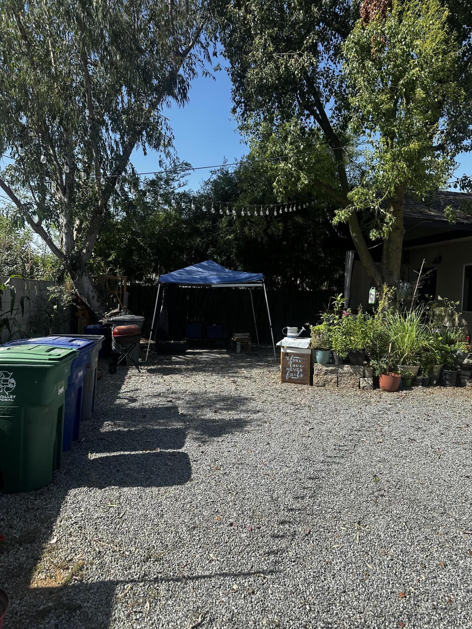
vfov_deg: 71.6
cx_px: 236
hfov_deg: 56.8
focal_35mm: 24
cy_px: 314
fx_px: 436
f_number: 1.78
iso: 80
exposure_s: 1/2469
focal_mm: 6.86
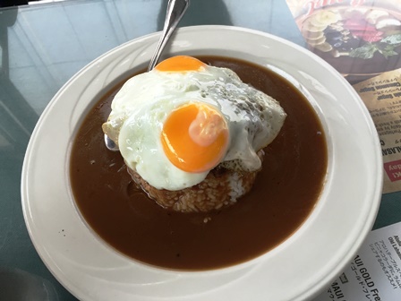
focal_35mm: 29
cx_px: 200
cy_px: 150
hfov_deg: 61.7
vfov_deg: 48.2
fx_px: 336
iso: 80
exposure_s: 1/30
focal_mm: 4.15
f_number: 2.2
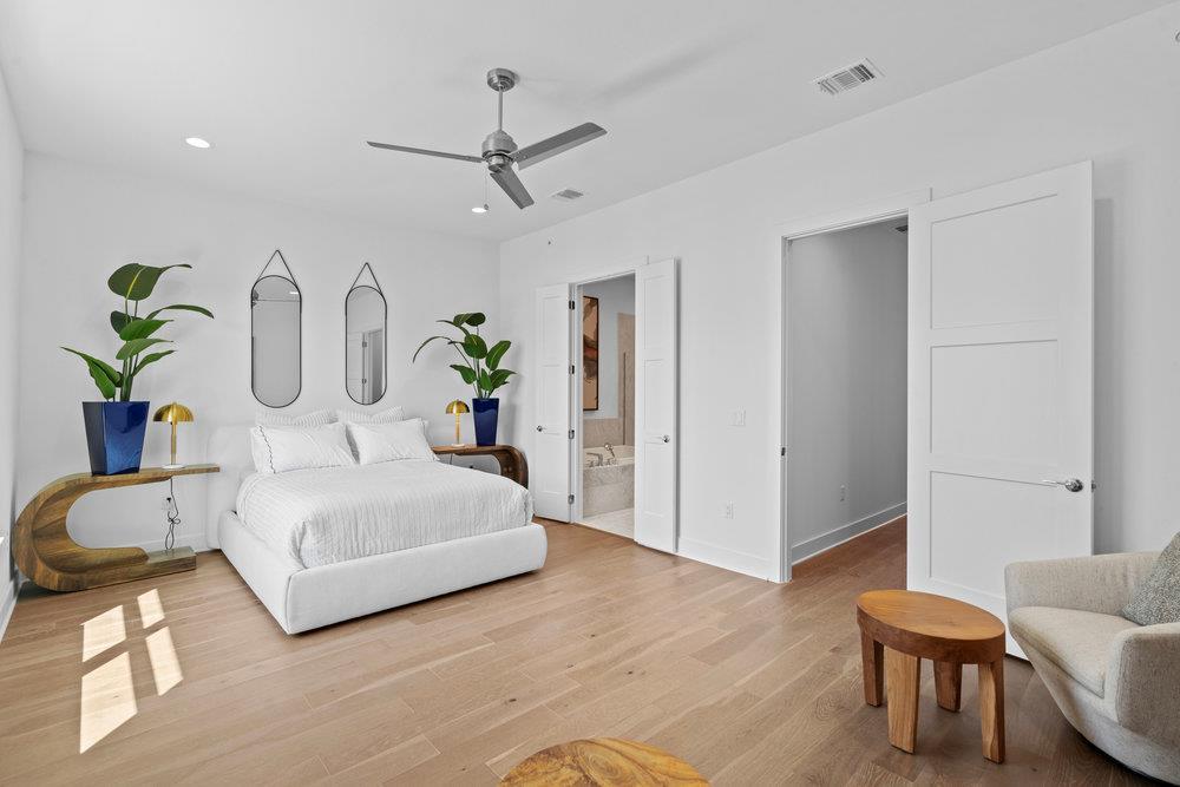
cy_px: 394
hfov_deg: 96.7
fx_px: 524
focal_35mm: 16
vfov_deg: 73.8
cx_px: 590
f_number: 9
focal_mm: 16
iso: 320
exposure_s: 1/5
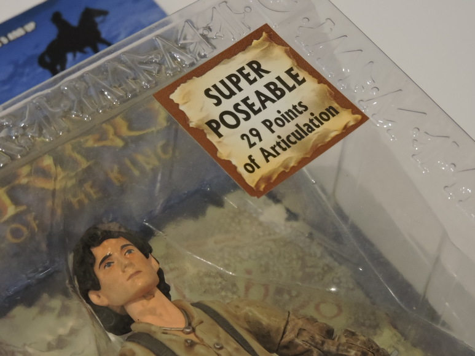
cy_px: 178
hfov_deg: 15.8
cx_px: 238
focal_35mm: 125
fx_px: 1716
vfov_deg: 11.9
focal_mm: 22.4
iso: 800
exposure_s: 1/80
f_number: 5
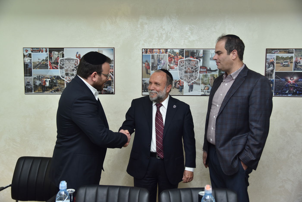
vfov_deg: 38.9
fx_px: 285
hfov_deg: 55.8
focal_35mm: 34
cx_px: 151
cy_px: 101
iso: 500
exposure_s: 1/200
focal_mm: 34
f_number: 4
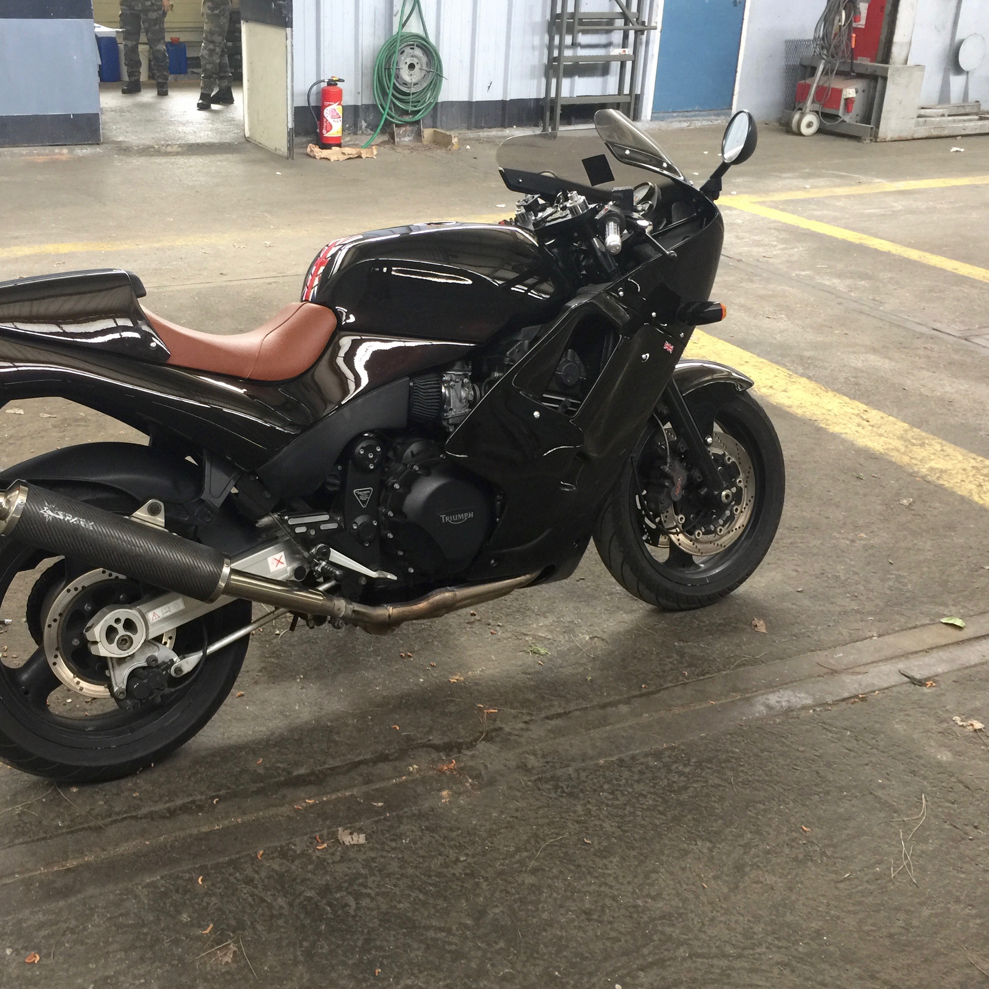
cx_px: 367
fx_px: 1196
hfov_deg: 44.5
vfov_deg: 44.9
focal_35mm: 37
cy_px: 478
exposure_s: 1/17
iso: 64
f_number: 2.2
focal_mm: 4.15
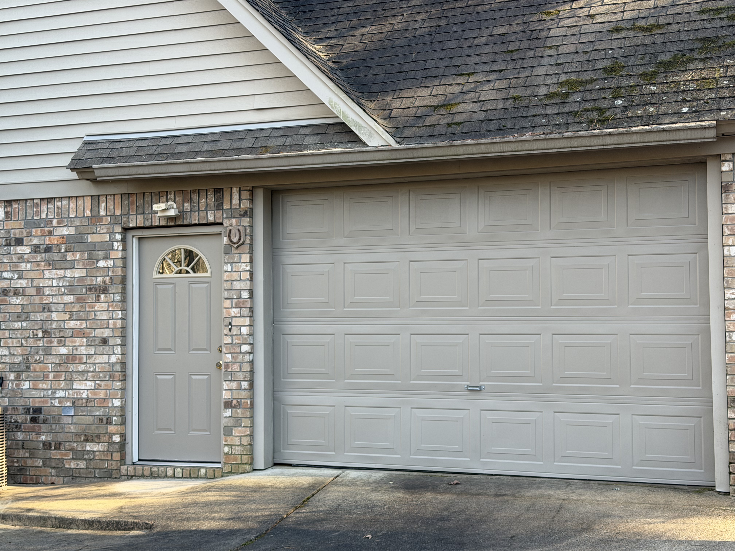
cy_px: 276
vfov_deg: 30.3
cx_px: 368
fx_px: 1019
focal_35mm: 48
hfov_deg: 39.7
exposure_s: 1/178
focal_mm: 6.76
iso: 50
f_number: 1.78
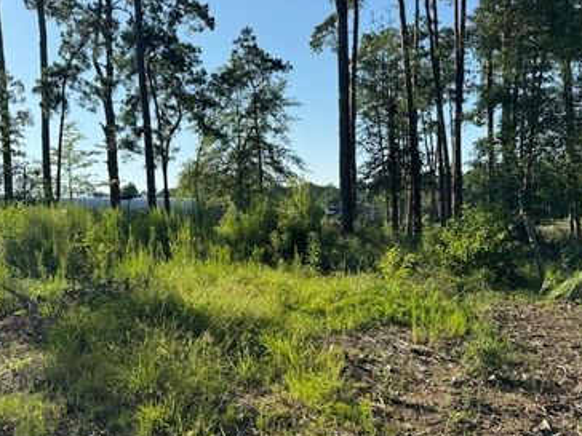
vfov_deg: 42.9
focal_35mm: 33
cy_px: 245
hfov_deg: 55.4
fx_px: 555
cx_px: 288
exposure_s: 1/2604
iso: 80
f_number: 1.78
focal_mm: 6.76
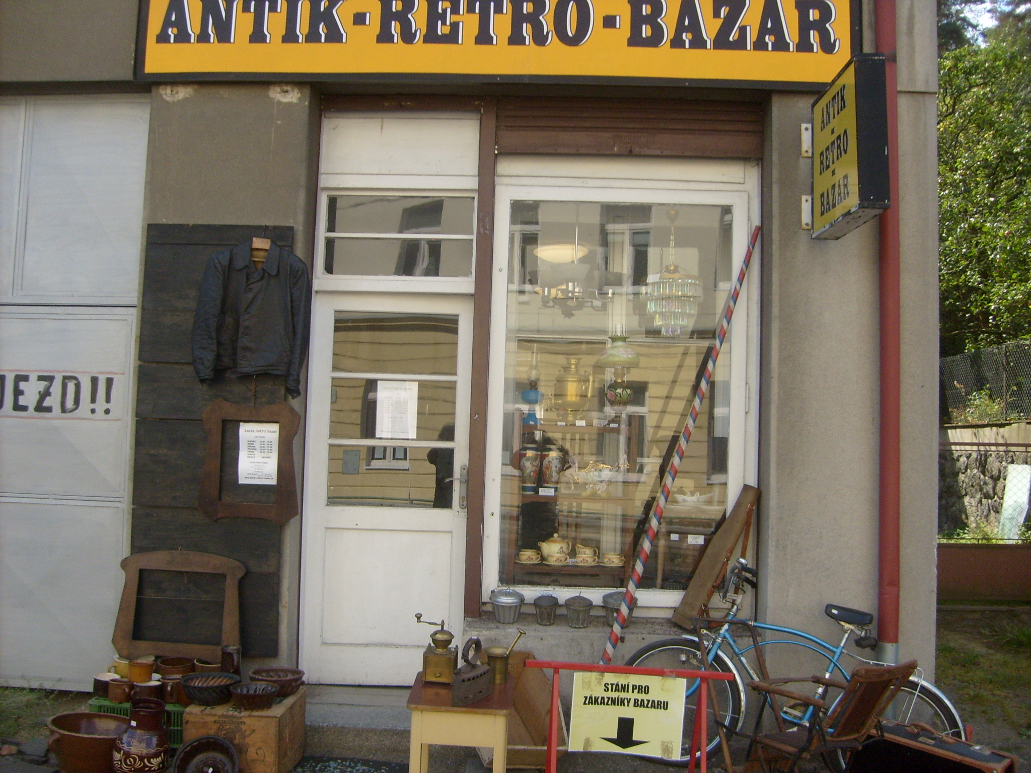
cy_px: 386
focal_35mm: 35
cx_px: 516
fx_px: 1042
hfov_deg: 52.6
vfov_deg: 40.7
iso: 80
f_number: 7.1
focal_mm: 5.8
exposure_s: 1/125
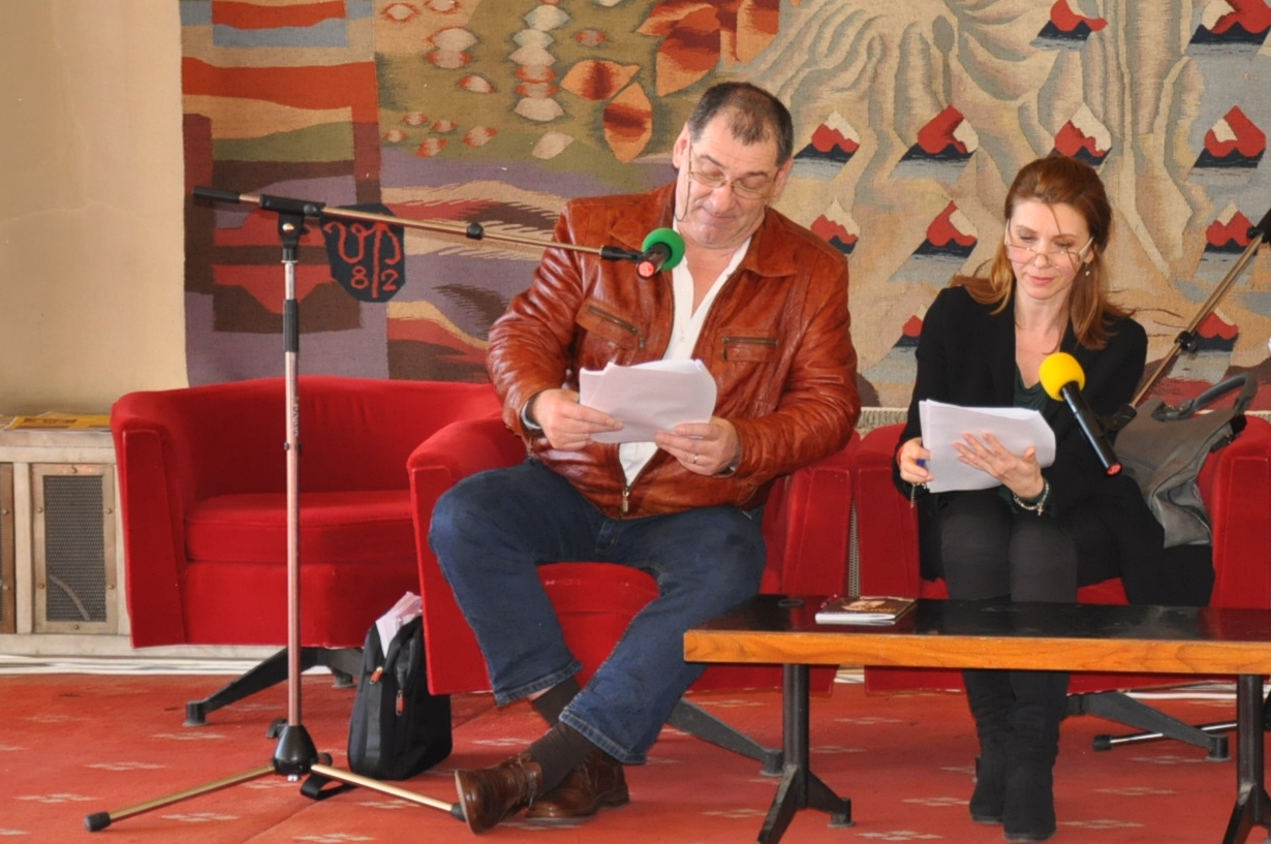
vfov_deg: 10.1
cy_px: 385
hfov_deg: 15.0
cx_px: 1094
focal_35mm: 136
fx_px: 4796
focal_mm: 52
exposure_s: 1/60
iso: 800
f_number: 5
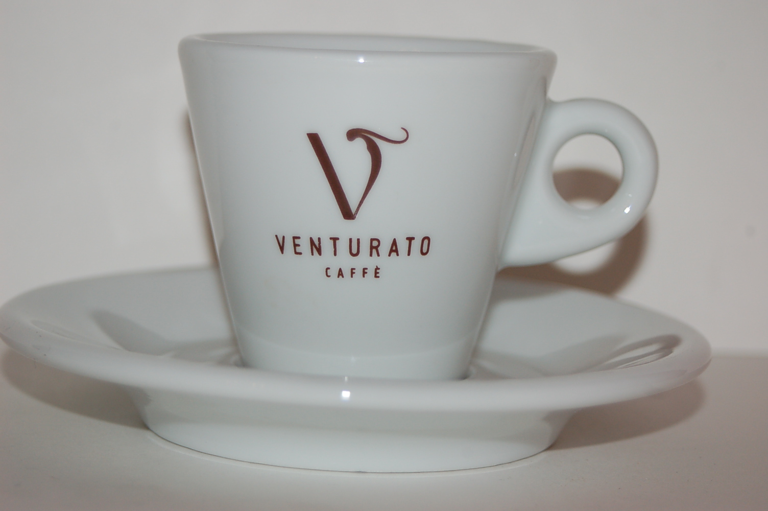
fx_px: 2558
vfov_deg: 11.4
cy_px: 256
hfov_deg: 17.1
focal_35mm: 120
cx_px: 384
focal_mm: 80
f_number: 5.6
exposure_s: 1/60
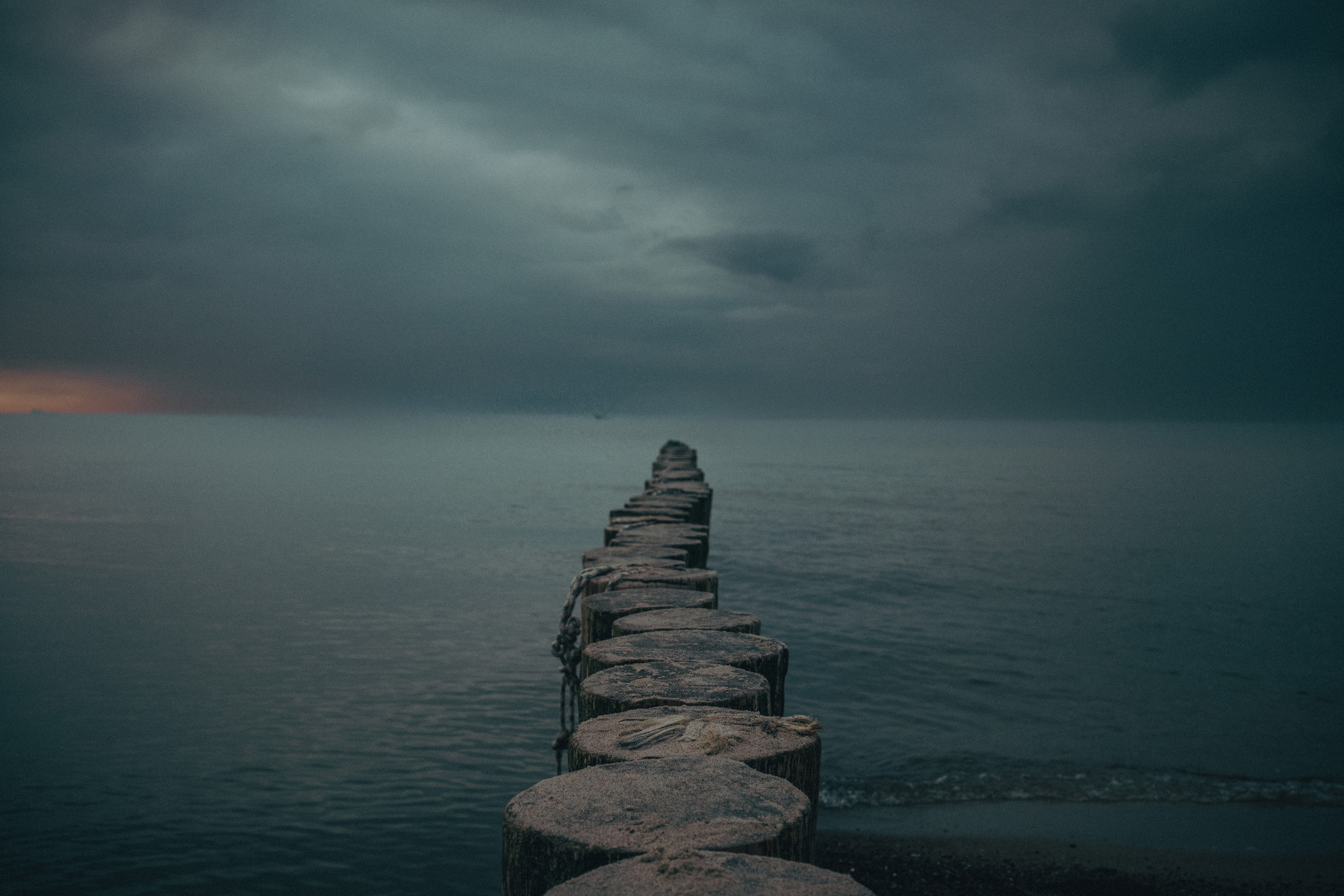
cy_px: 448
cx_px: 672
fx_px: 1307
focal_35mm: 35
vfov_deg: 37.9
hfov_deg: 54.4
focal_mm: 23
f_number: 4
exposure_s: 1/1600
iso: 800
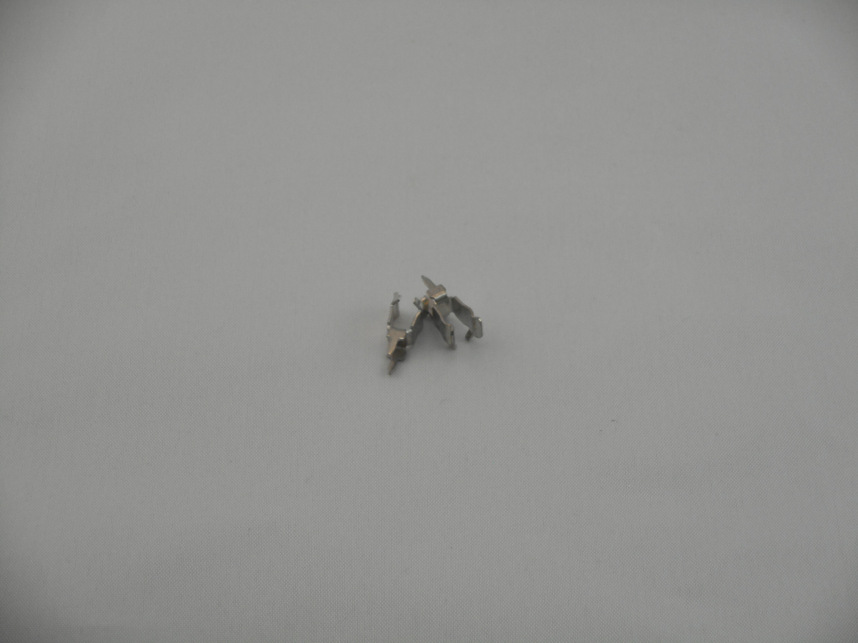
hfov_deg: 19.3
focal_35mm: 102
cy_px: 322
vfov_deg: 14.5
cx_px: 429
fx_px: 2528
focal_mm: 18.2
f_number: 5.8
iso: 220
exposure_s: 1/60
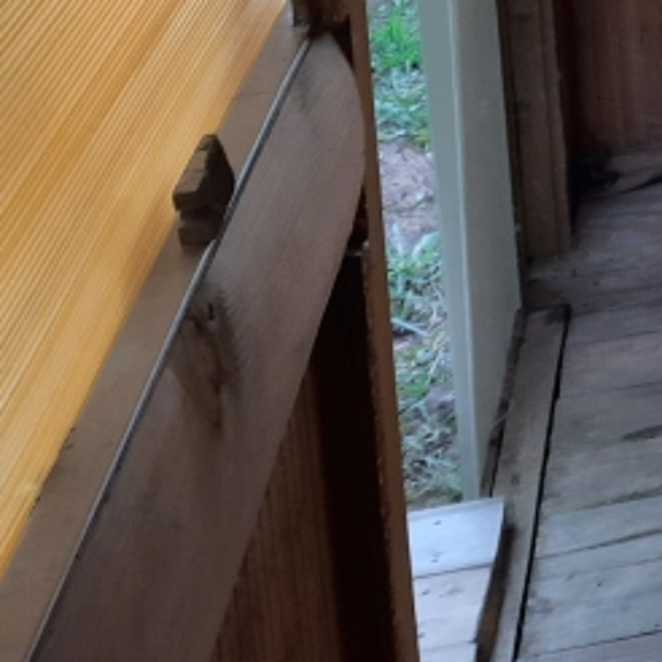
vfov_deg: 14.4
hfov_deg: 13.0
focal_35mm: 108
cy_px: -486
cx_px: 1485
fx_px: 2337
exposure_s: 1/111
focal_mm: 5.23
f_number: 1.8
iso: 25
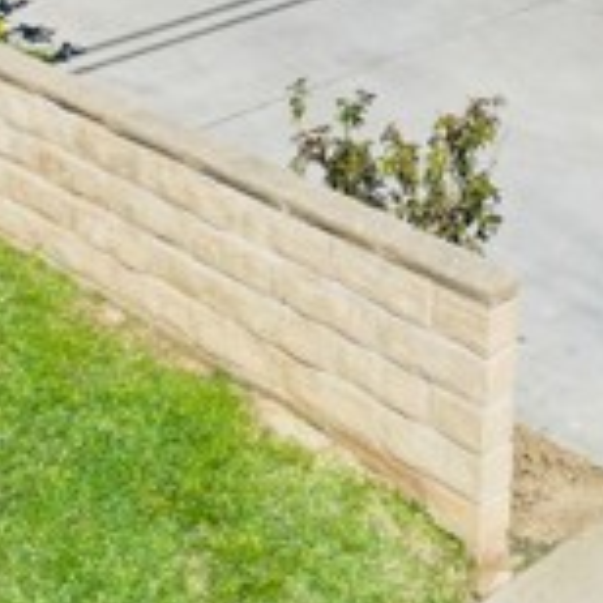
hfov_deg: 19.7
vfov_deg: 18.6
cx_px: 341
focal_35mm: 88
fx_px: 1734
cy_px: -141
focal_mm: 6.72
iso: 100
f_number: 1.7
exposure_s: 1/4000
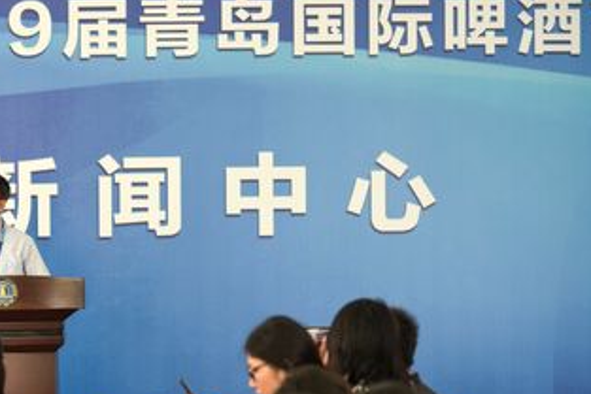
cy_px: 280
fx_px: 2365
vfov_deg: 9.5
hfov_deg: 14.2
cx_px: 181
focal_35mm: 144
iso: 500
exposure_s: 1/160
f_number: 2.8
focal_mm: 82
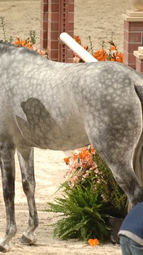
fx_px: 3201
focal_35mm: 475
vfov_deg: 4.5
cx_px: 8
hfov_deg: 2.6
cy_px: 128
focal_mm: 200
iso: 250
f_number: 4.5
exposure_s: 1/250
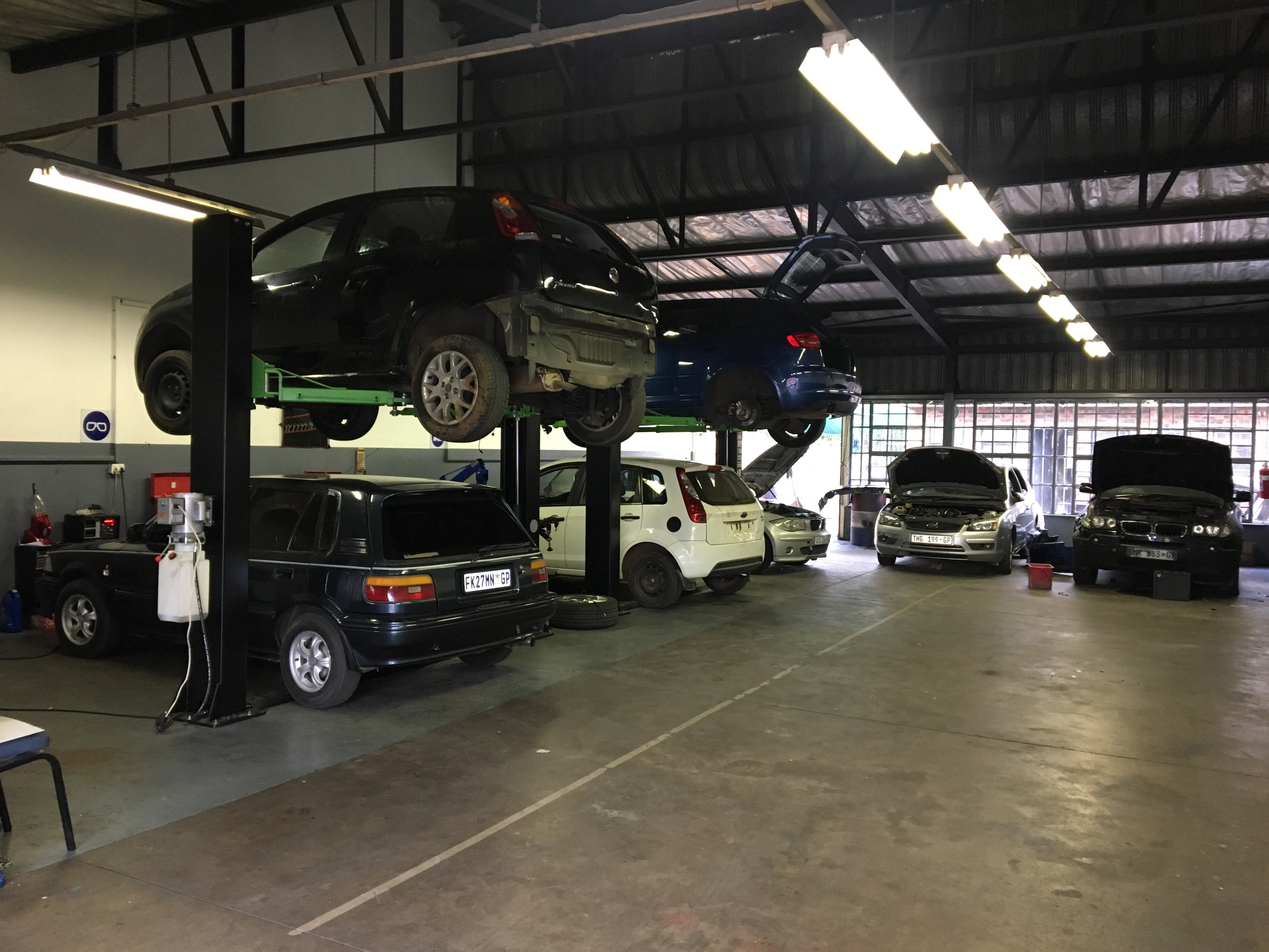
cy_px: 476
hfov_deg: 61.7
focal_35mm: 29
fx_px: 1063
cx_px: 634
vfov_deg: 48.2
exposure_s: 1/33
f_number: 2.2
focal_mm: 4.15
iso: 160
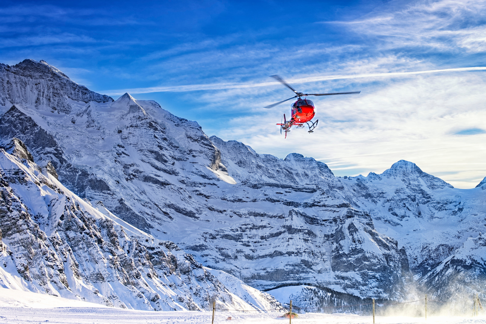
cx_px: 243
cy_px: 162
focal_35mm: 50
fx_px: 675
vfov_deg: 27.0
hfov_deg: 39.6
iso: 100
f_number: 9
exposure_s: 1/320
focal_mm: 50
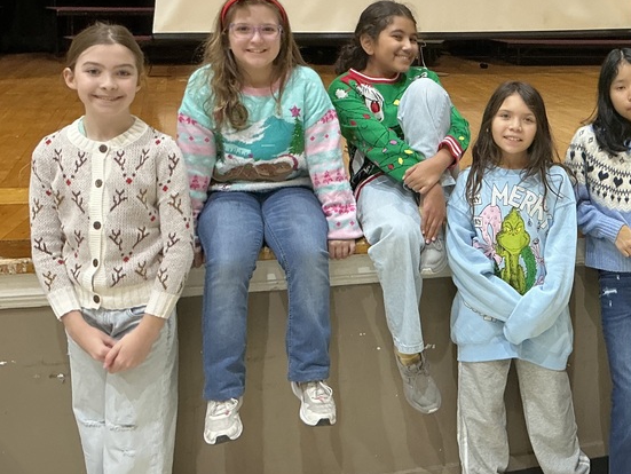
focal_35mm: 52
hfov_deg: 34.4
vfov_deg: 27.9
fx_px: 949
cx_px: 585
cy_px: 169
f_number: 1.8
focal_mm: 3
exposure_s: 1/60
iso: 160
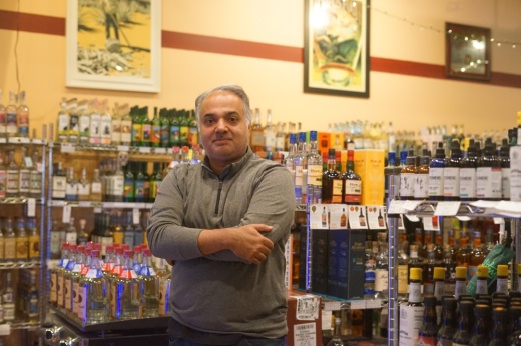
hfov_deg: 39.6
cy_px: 173
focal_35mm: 50
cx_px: 260
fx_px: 723
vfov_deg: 27.0
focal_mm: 50
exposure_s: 1/160
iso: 6400
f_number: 3.2
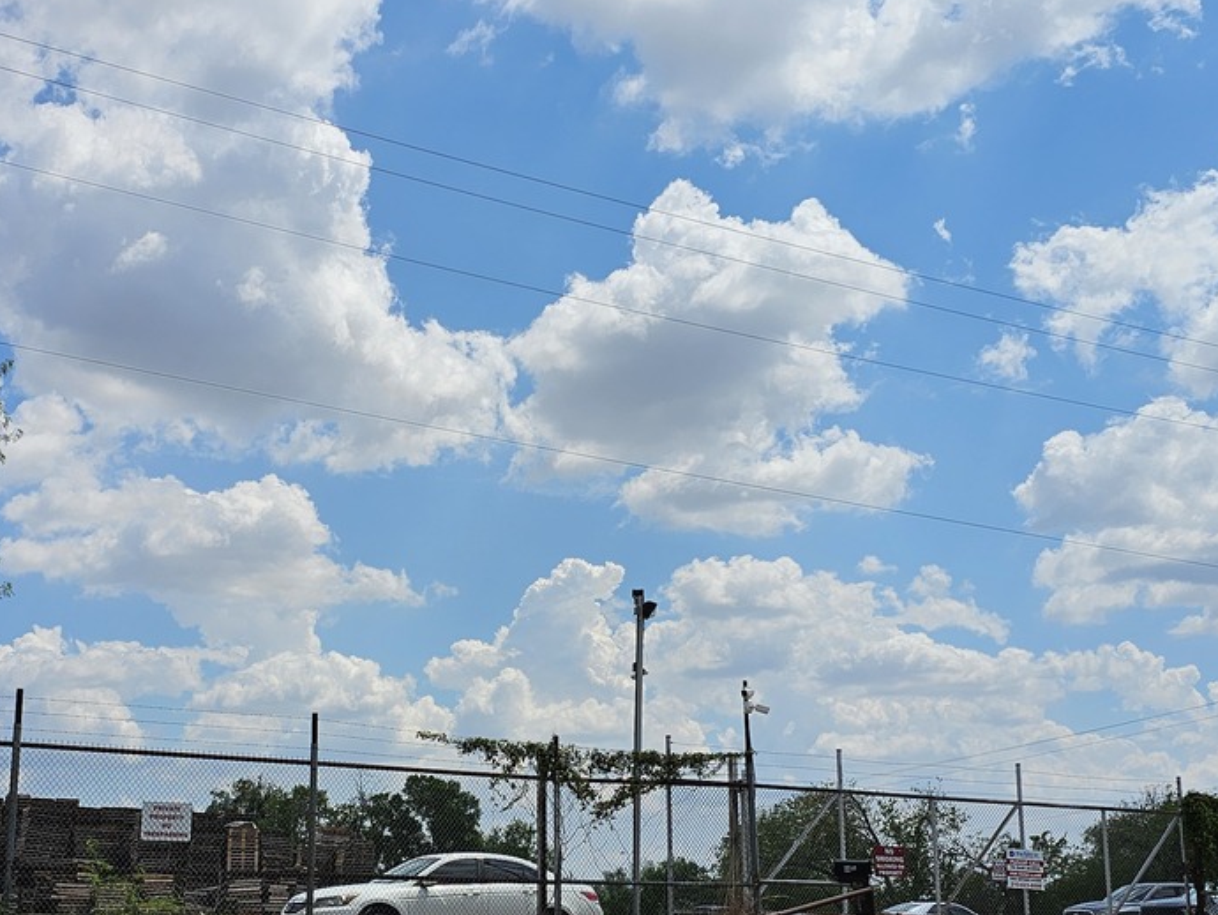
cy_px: 599
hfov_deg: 39.5
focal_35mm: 48
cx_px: 503
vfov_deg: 30.1
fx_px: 1690
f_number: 1.7
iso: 10
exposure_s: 1/2321
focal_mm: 6.3
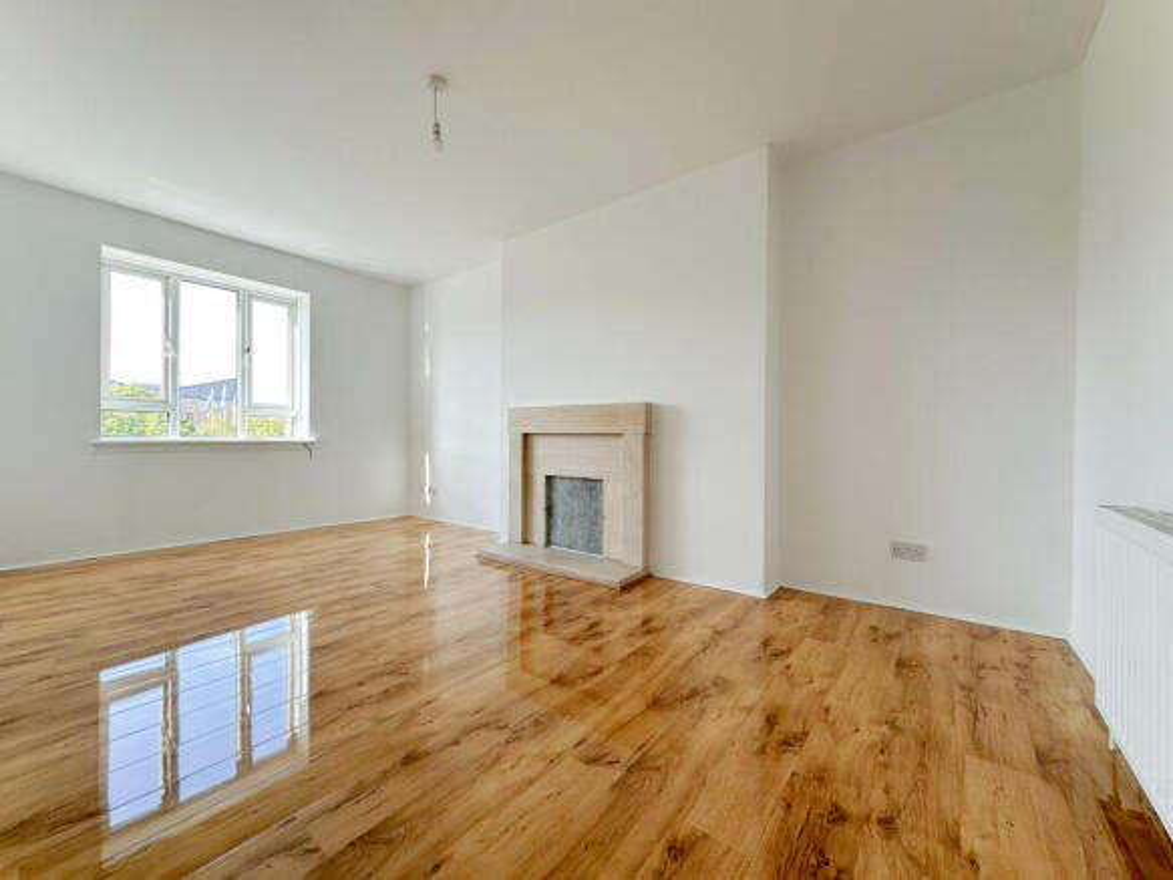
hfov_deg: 102.1
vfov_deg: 85.7
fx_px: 474
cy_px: 440
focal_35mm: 14
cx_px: 586
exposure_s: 1/100
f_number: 2.2
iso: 50
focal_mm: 2.22
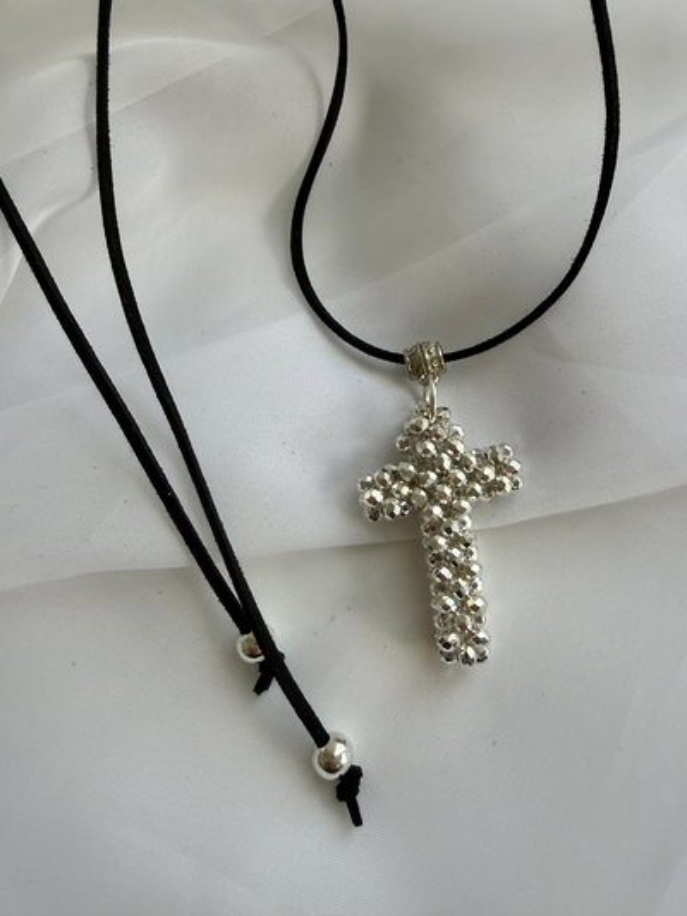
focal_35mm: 24
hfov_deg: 56.8
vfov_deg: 71.6
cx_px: 344
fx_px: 635
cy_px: 458
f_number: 2.2
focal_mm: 2.22
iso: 125
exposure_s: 1/99
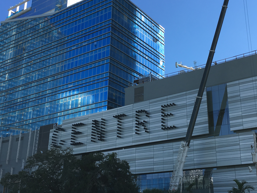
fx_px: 334
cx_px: 162
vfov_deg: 32.2
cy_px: 99
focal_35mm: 45
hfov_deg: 41.7
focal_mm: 4.15
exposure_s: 1/855
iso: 25
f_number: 2.2
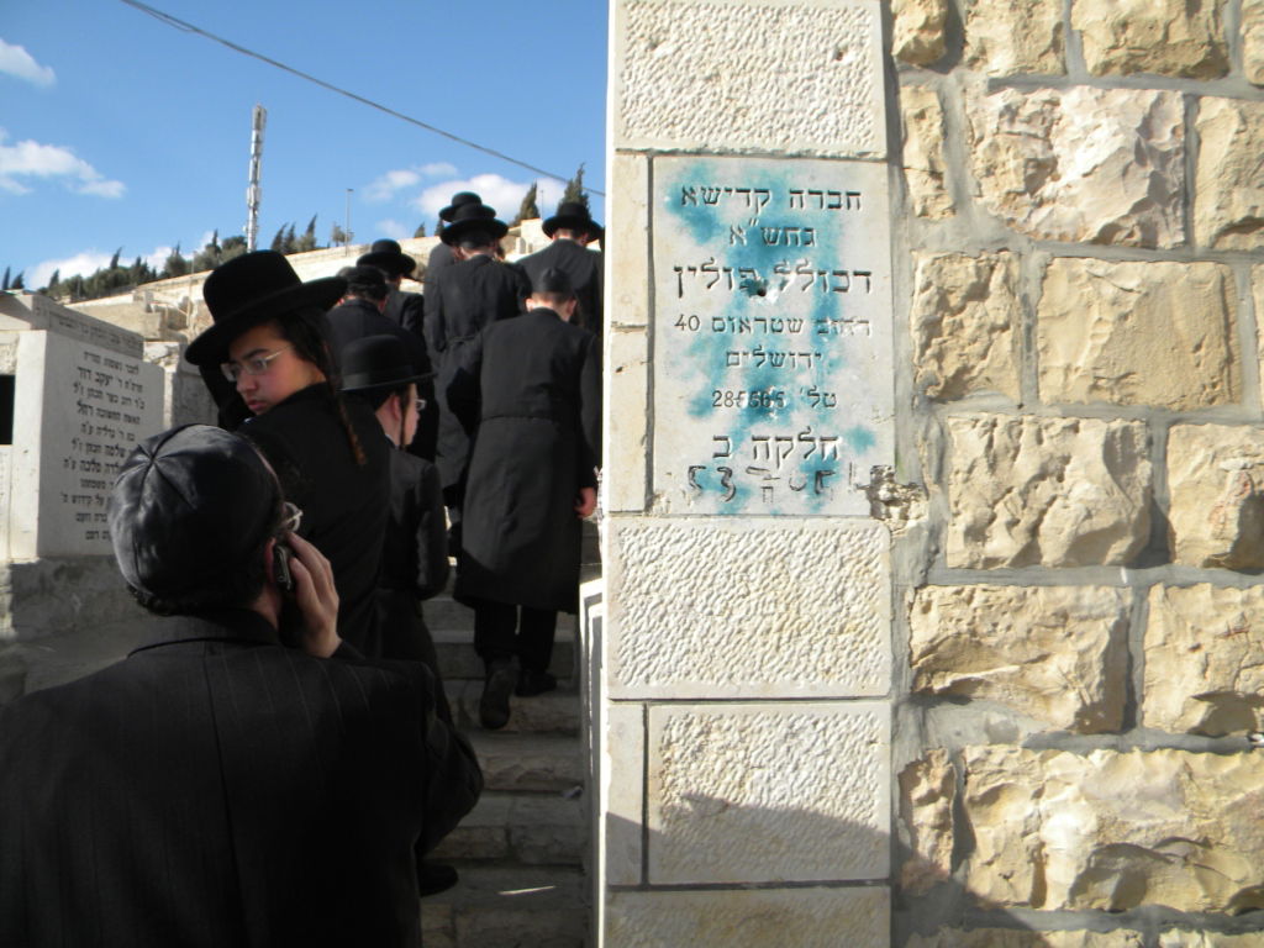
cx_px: 632
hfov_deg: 63.4
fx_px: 1022
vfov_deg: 49.7
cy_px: 474
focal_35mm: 28
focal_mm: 5
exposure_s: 1/241
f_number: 7
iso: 80
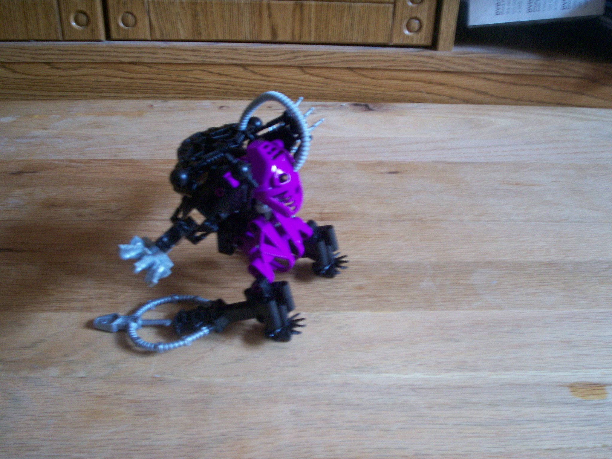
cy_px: 230
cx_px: 306
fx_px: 636
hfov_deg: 51.4
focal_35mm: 36
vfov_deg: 39.7
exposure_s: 1/10.5
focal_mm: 5.9
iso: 140
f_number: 4.5
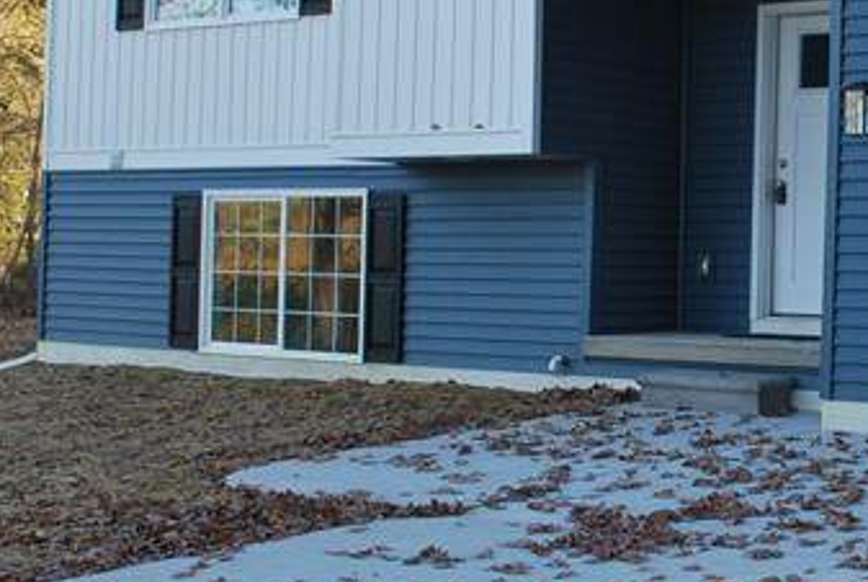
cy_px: 223
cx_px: 819
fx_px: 1981
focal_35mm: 82
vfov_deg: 16.7
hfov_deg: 23.9
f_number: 5.6
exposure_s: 1/125
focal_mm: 18
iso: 180
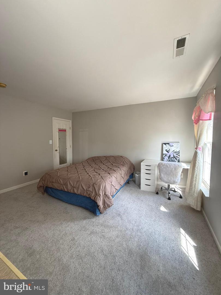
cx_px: 110
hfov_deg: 85.7
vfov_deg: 102.1
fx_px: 119
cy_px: 148
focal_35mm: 14
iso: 160
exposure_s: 1/120
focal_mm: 2.22
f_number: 2.2
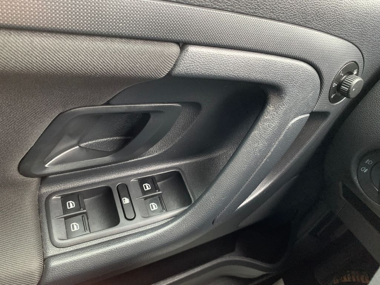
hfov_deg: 67.3
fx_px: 285
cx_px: 190
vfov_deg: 53.1
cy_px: 142
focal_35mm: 26
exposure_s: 1/30
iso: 500
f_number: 1.8
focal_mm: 4.25
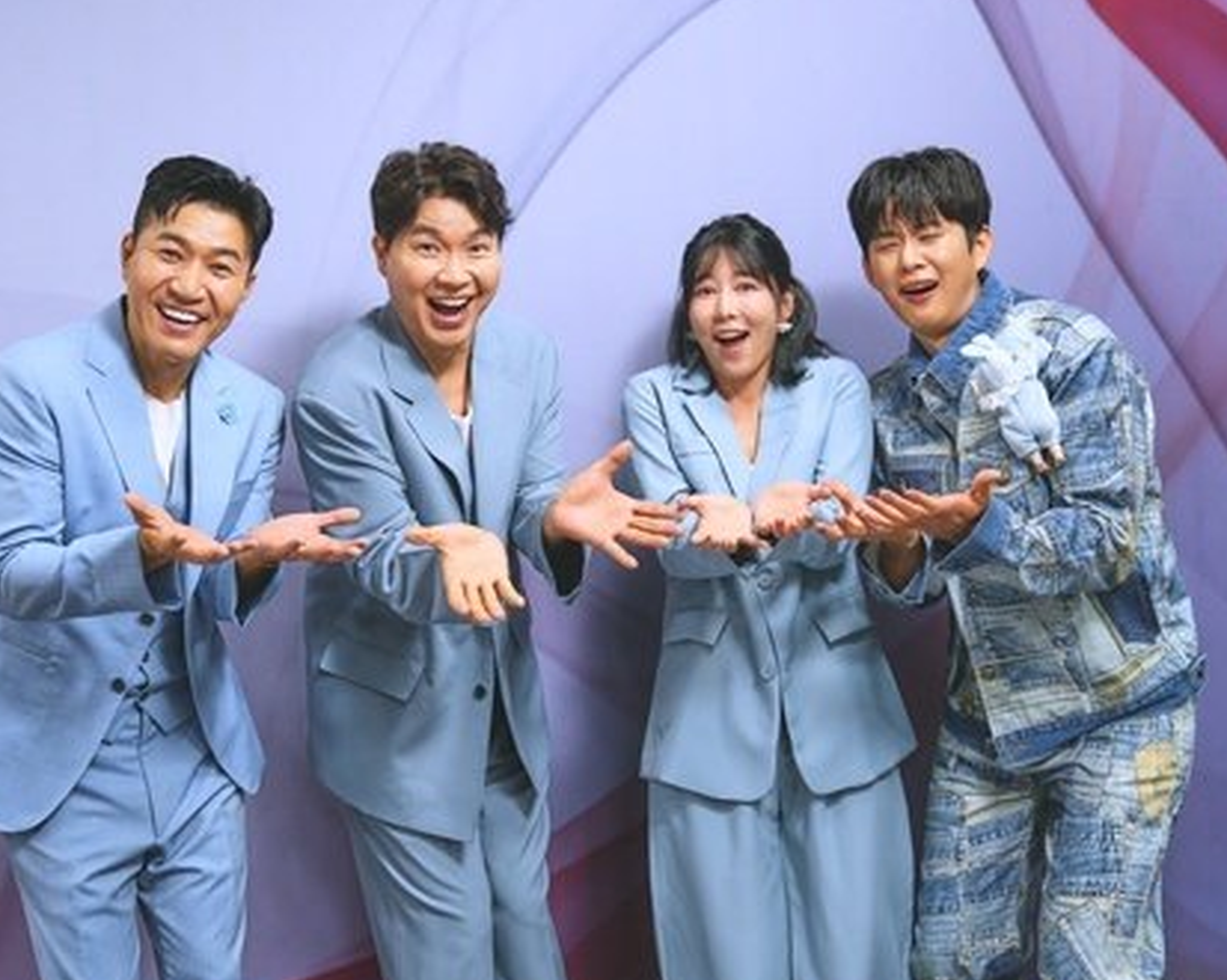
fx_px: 1524
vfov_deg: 35.7
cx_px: 567
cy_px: 486
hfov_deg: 43.8
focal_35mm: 42
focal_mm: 33
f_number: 2.8
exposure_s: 1/125
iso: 250
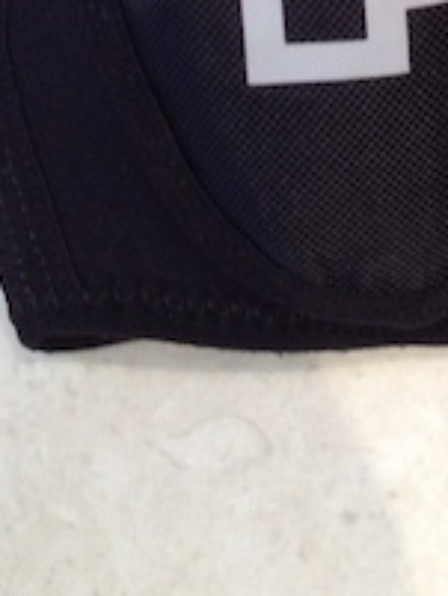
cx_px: 697
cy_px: -365
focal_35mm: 139
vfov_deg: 13.2
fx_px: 2396
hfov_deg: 10.3
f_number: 2.4
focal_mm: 4.28
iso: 80
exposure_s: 1/20
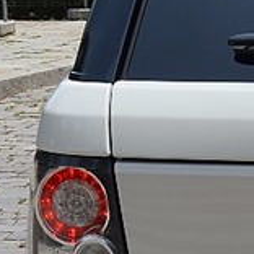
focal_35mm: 219
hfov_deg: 7.6
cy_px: 150
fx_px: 1822
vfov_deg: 8.0
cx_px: 528
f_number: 9
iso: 100
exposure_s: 1/320
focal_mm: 21
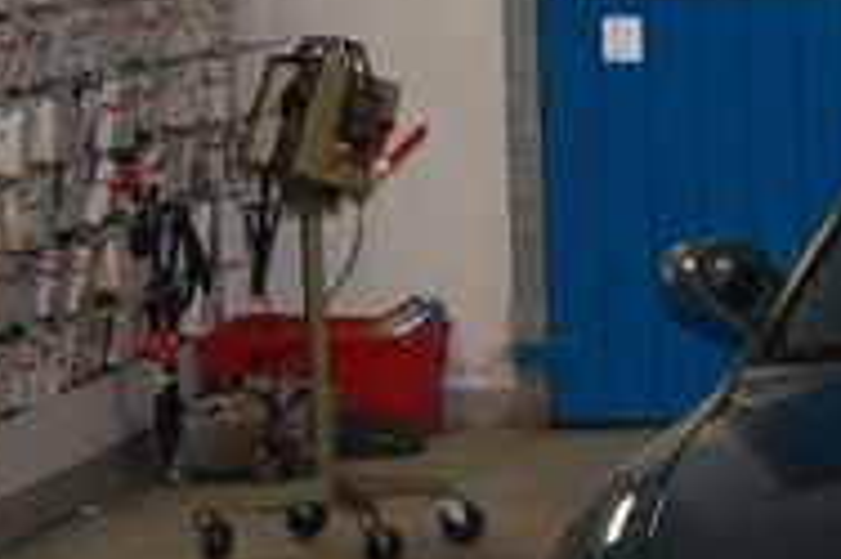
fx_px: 4528
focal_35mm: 194
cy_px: 487
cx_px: 1181
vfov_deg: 7.1
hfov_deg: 10.3
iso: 400
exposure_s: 1/60
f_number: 5
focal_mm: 38
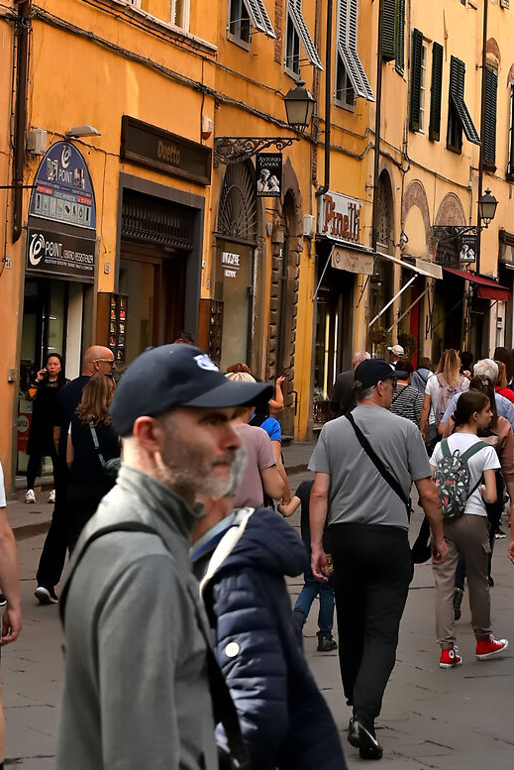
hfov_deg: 12.9
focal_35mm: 107
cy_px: 175
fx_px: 2279
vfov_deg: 19.0
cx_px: 312
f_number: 6.3
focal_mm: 34.5
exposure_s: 1/160
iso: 100
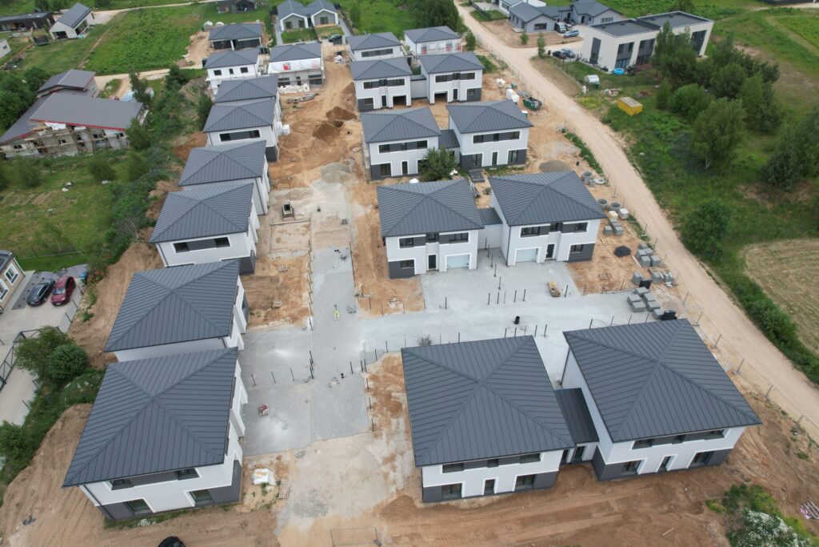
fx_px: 501
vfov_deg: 57.2
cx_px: 410
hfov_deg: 78.6
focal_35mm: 22
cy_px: 274
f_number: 2.8
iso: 100
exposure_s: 1/800
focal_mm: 8.38
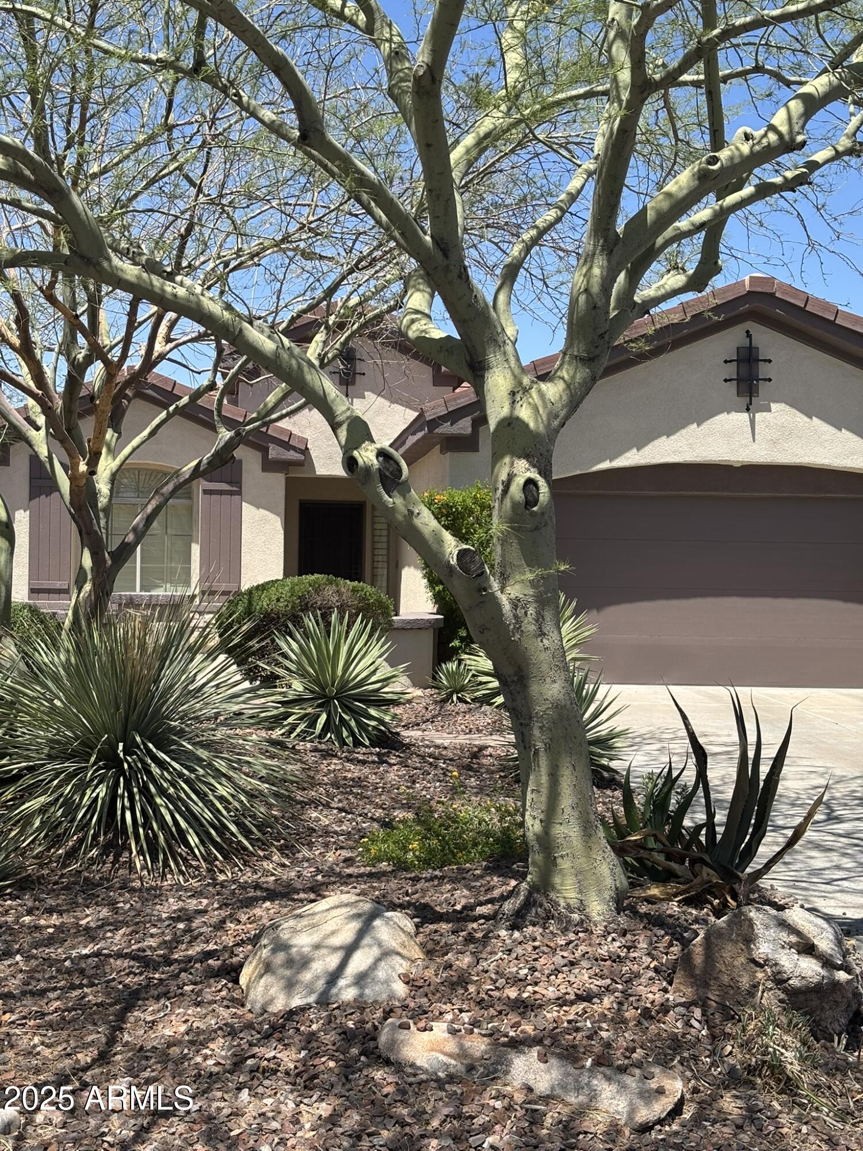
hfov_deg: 28.0
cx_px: 432
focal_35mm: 52
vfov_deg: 36.8
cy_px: 576
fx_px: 1729
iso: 40
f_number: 1.6
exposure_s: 1/1812
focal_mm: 5.96
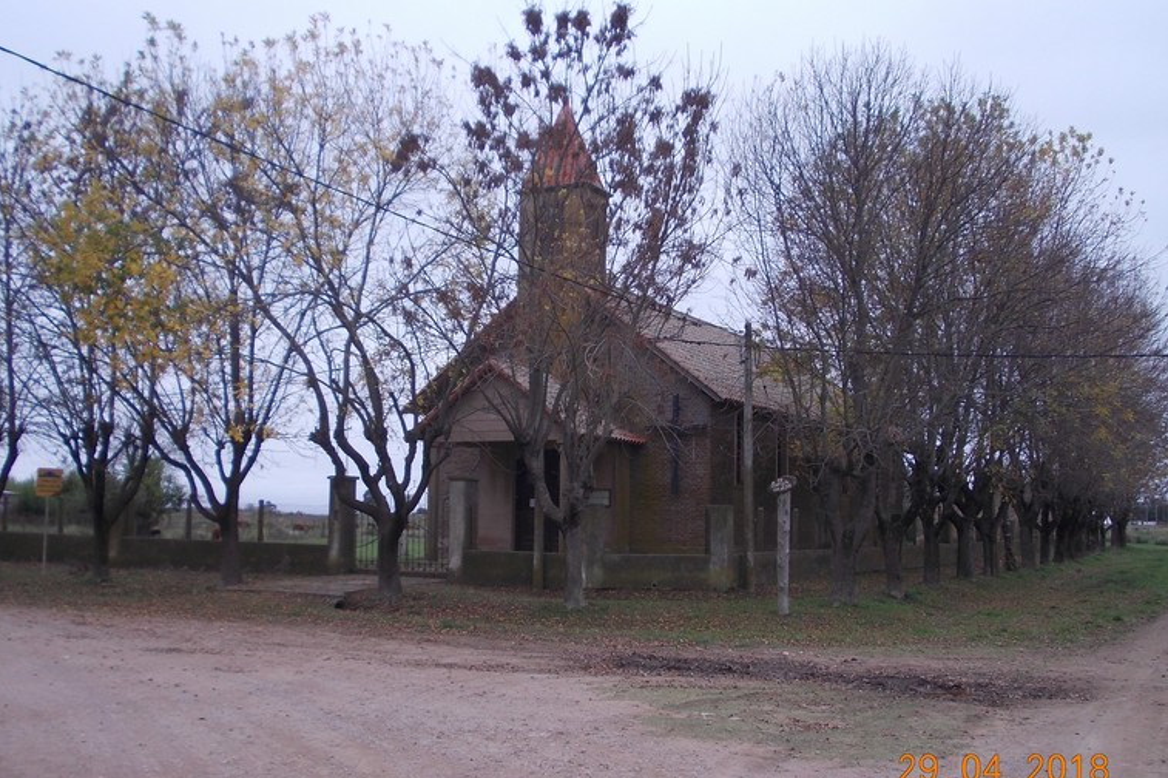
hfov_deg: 48.5
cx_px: 579
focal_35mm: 40
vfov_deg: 33.3
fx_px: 1297
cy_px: 431
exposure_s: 1/125
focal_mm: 5.3
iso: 80
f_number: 6.2
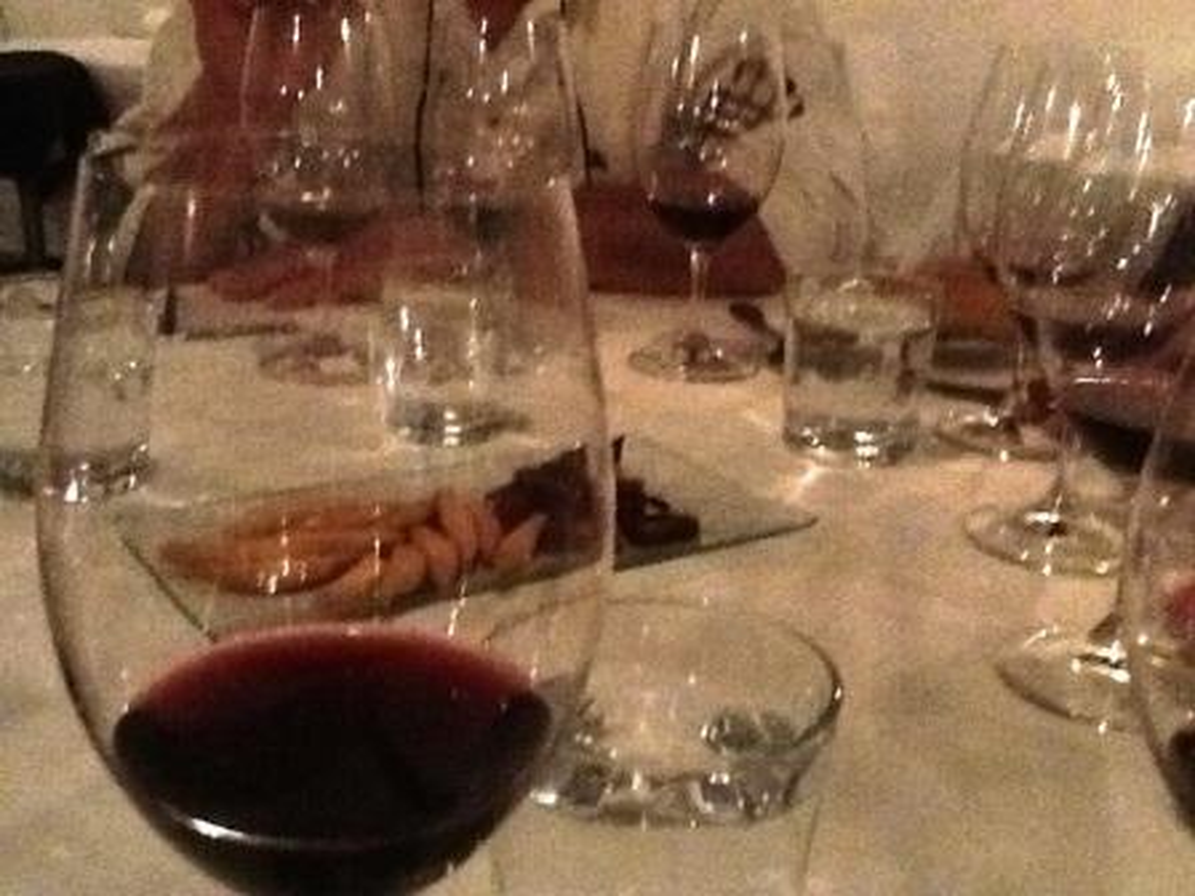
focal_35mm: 44
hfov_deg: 42.9
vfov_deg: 32.9
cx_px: 598
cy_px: 448
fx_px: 1519
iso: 640
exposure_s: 1/15
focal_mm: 2.03
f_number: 2.4
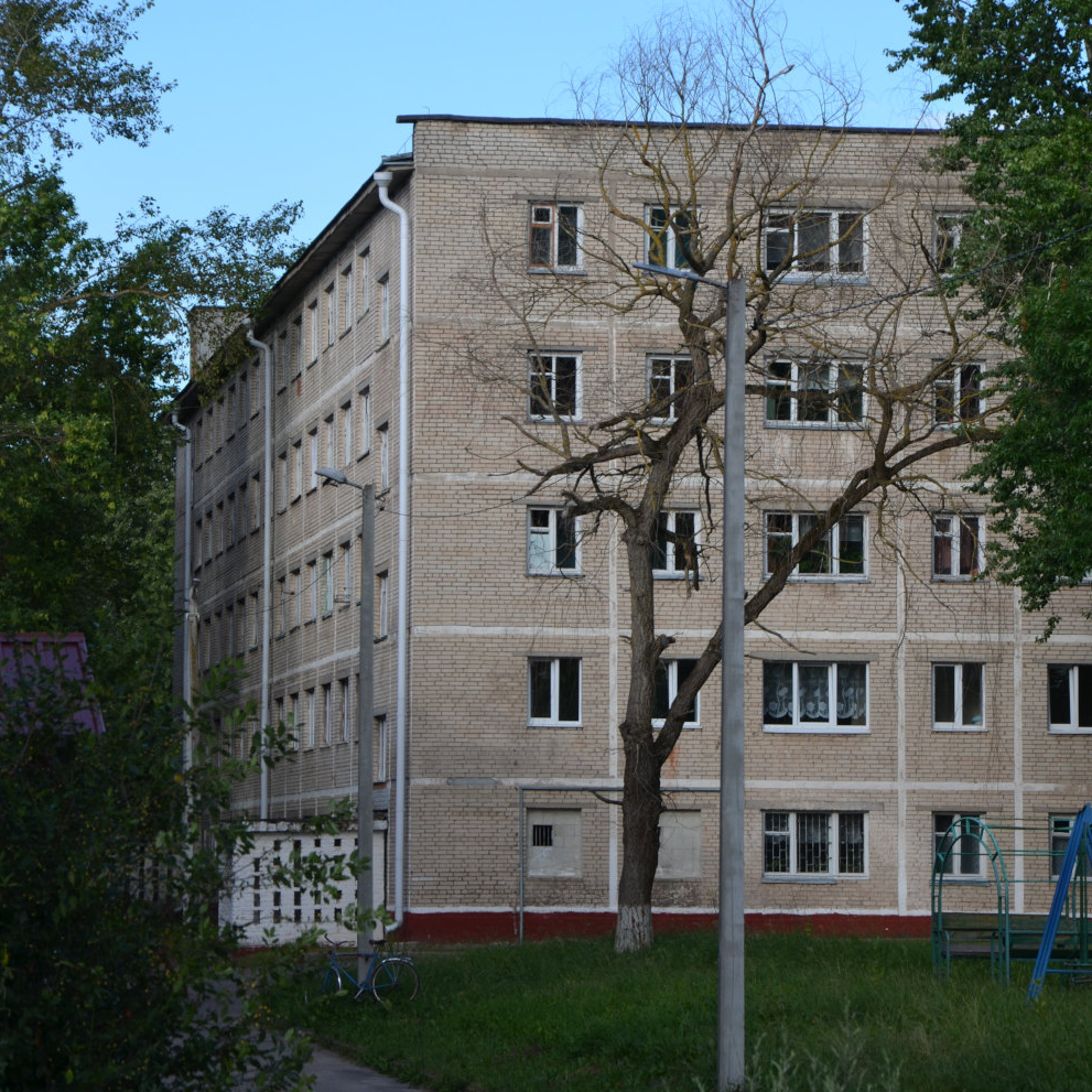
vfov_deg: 12.9
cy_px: 549
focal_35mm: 135
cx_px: 574
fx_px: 4818
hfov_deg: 12.9
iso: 140
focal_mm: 70
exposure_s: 1/250
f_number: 8
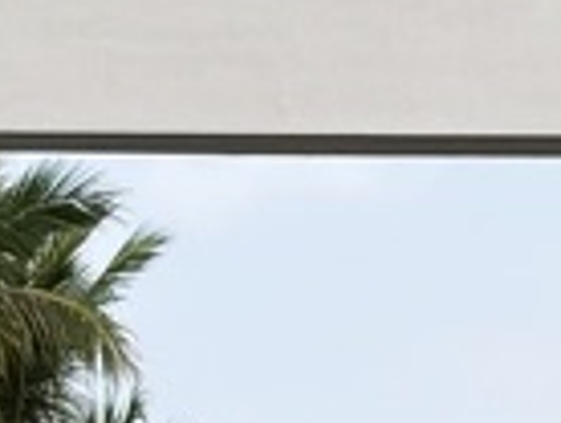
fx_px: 5780
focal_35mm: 356
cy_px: 342
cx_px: 500
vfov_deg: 4.2
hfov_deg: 5.5
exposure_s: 1/4587
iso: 64
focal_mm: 6.76
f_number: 1.78
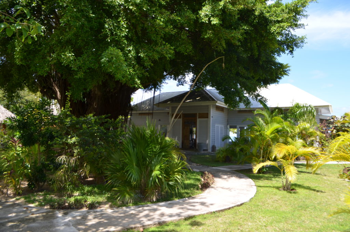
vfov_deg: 47.7
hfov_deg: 67.5
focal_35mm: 27
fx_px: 262
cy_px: 116
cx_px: 175
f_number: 6.3
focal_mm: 18
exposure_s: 1/200
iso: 100
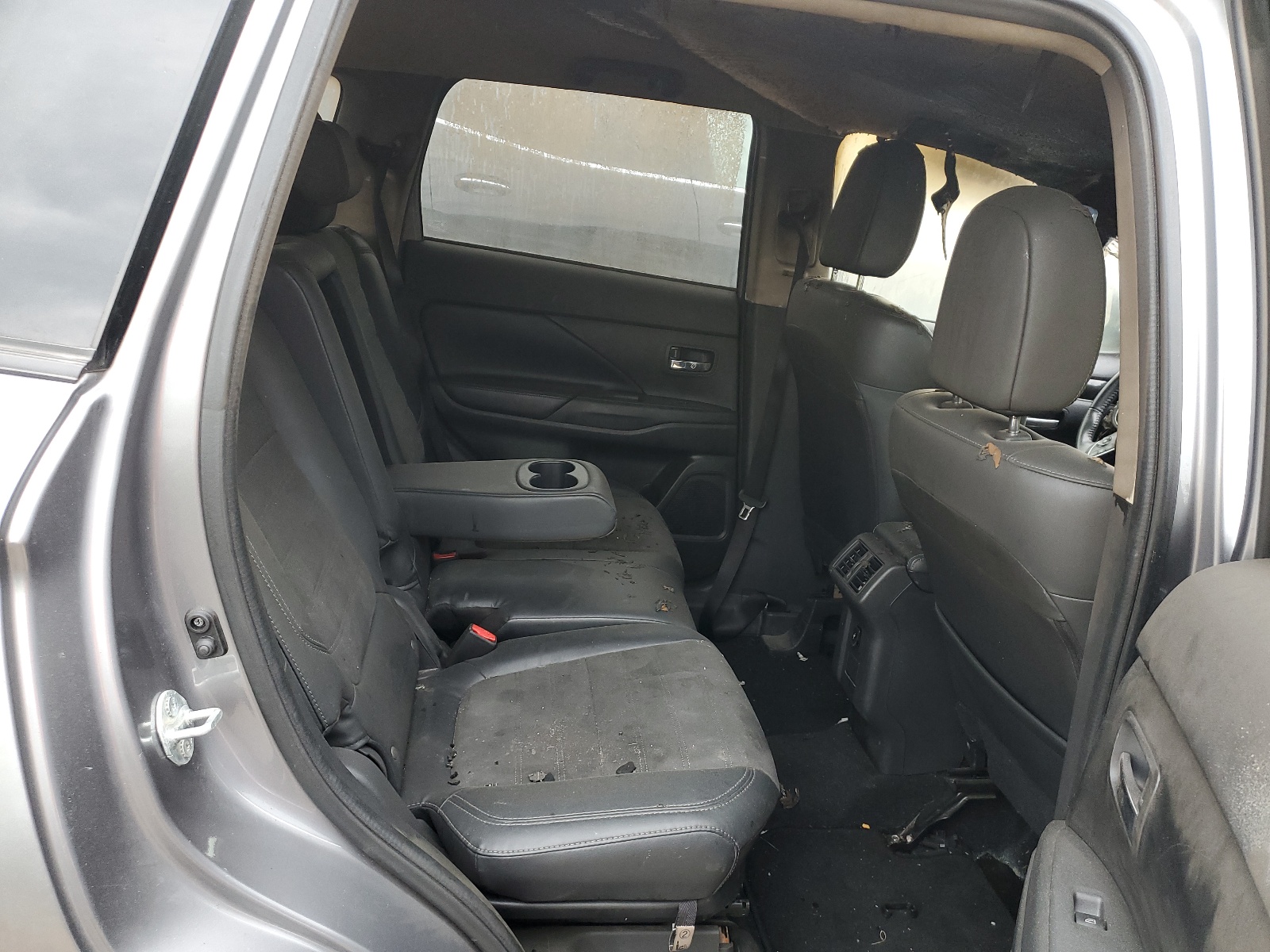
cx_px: 635
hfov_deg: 67.3
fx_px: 954
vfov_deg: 53.1
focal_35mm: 26
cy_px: 476
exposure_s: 1/60.2
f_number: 1.5
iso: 100
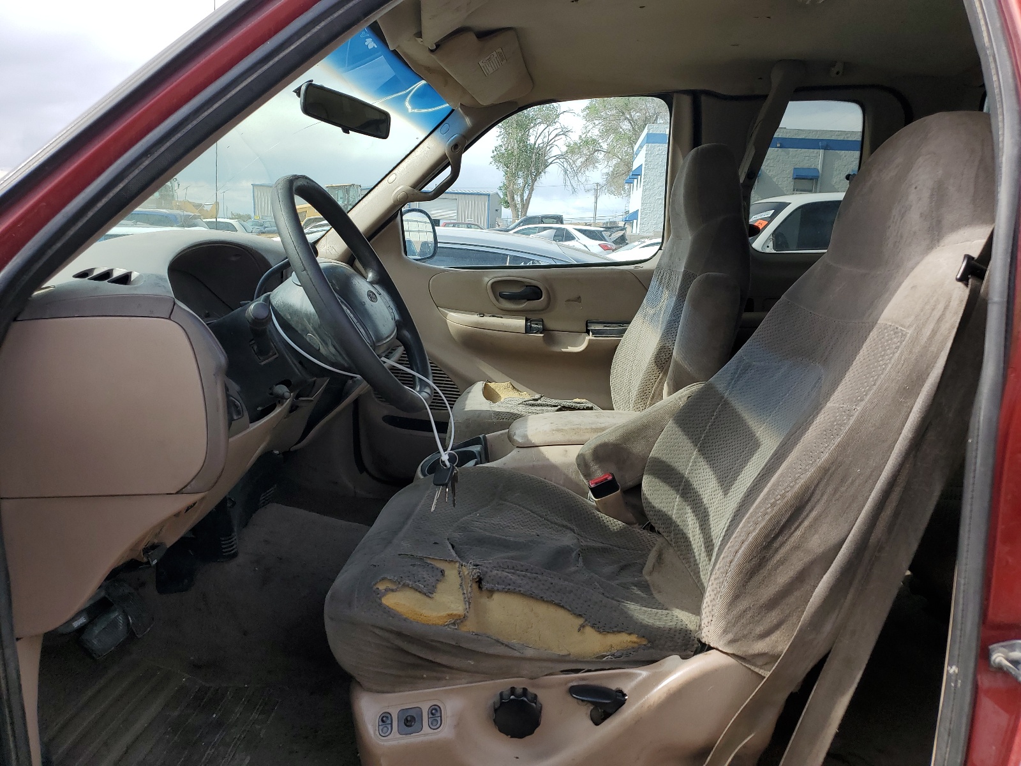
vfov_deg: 53.1
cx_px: 510
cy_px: 383
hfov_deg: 67.3
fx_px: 767
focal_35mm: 26
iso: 50
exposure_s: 1/1111
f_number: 1.5
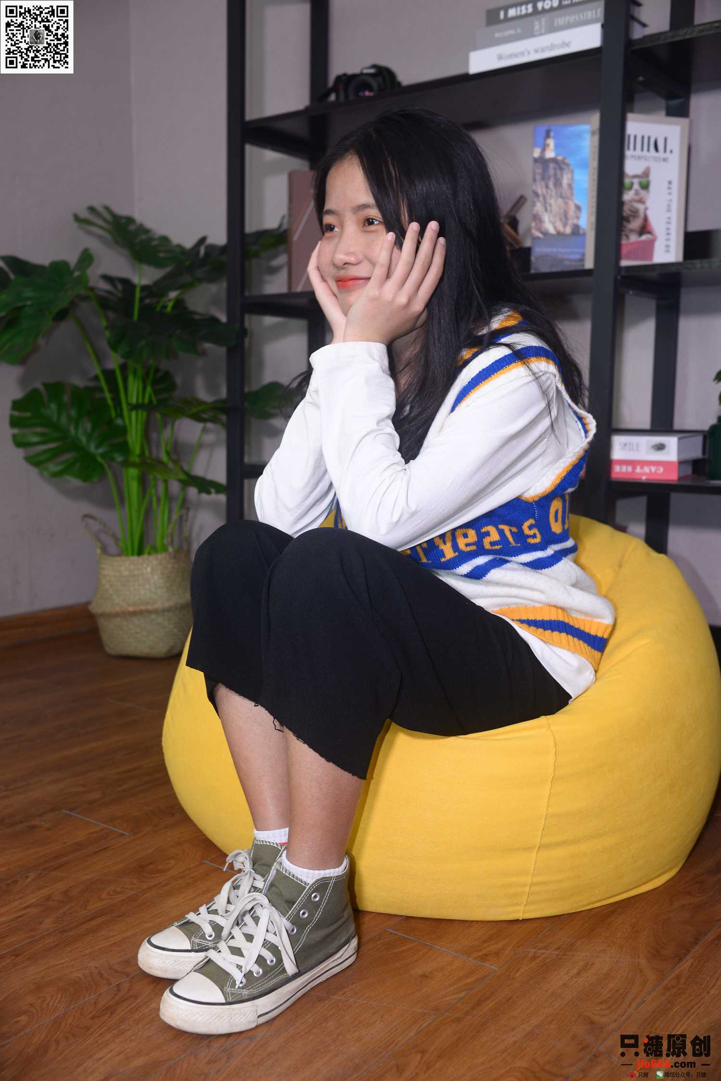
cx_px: 360
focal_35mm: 35
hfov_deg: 37.9
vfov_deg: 54.4
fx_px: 1050
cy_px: 540
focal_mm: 35
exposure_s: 1/80
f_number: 5.6
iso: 500
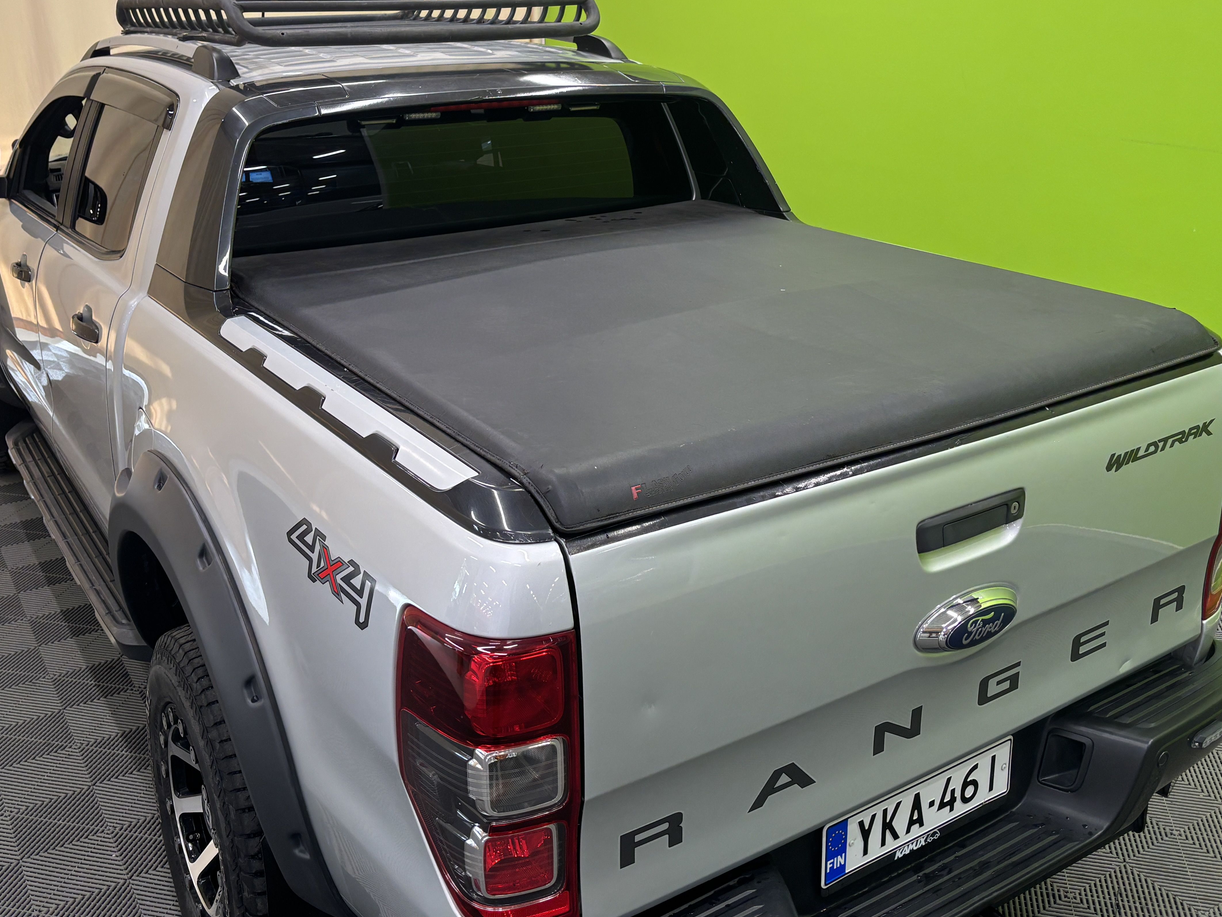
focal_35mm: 35
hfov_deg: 52.6
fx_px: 1236
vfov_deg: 40.3
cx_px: 587
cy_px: 321
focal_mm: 5.96
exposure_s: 1/100
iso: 100
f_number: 1.6
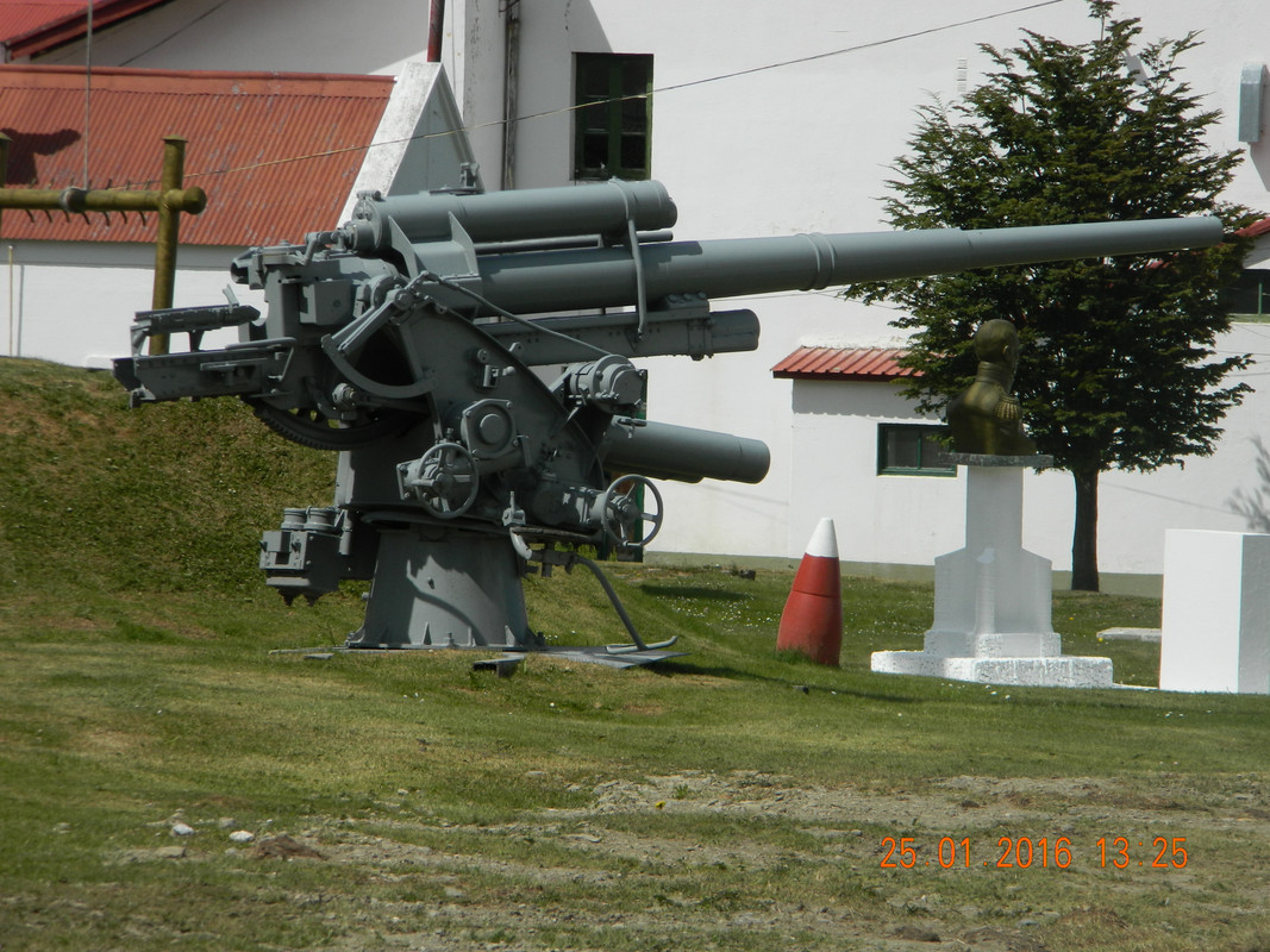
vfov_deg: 6.7
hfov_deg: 9.0
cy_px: 476
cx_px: 635
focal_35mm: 221
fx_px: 8107
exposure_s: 1/800
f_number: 5.4
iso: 80
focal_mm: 39.7
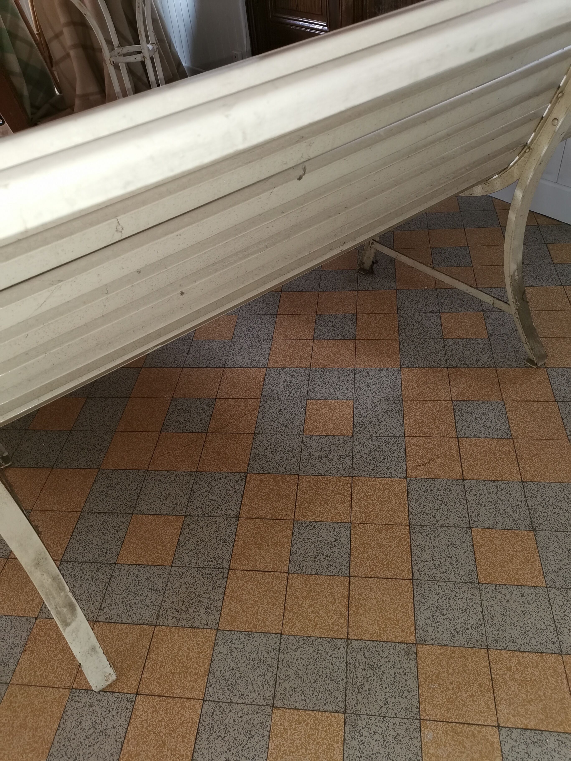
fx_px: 594
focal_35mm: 27
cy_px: 380
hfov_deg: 51.4
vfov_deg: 65.3
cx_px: 286
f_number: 1.8
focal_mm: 5.58
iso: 100
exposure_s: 1/50
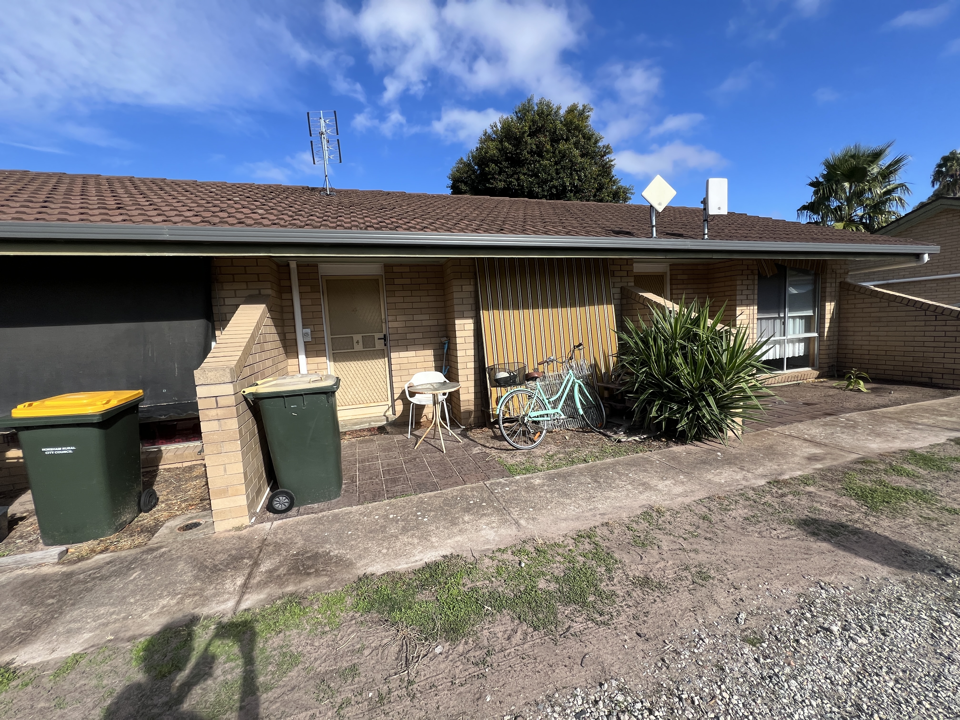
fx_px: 361
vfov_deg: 89.9
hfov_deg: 106.2
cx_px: 480
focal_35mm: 13
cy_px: 360
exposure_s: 1/1248
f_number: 1.8
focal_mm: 1.57
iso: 32
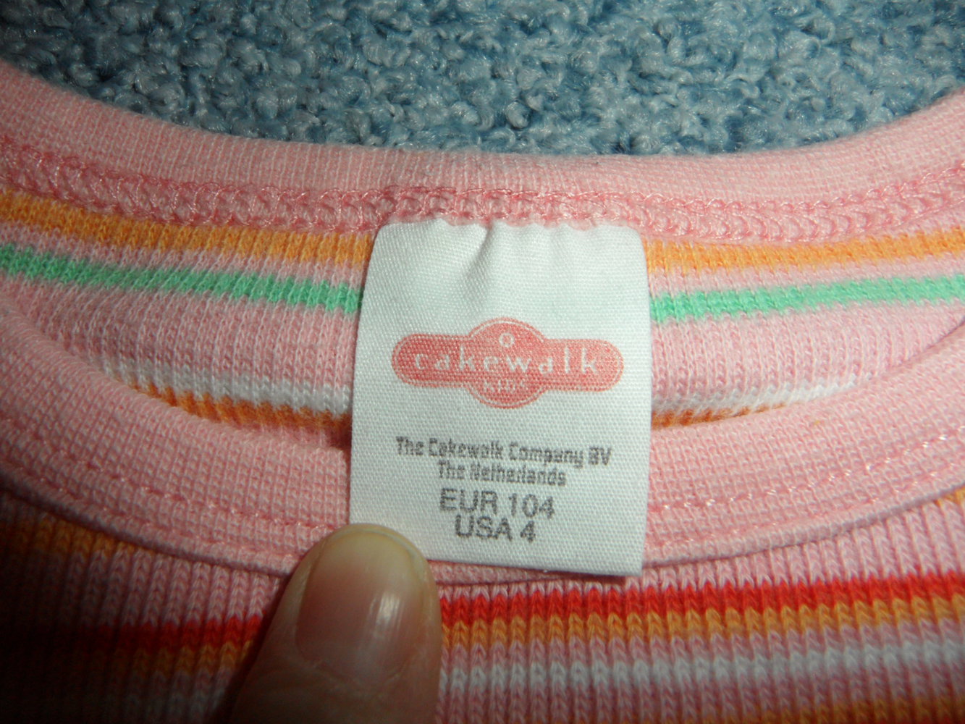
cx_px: 482
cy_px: 362
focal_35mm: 24
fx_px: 669
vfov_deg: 56.8
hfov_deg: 71.6
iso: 100
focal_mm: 4.1
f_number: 8.2
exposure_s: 1/10
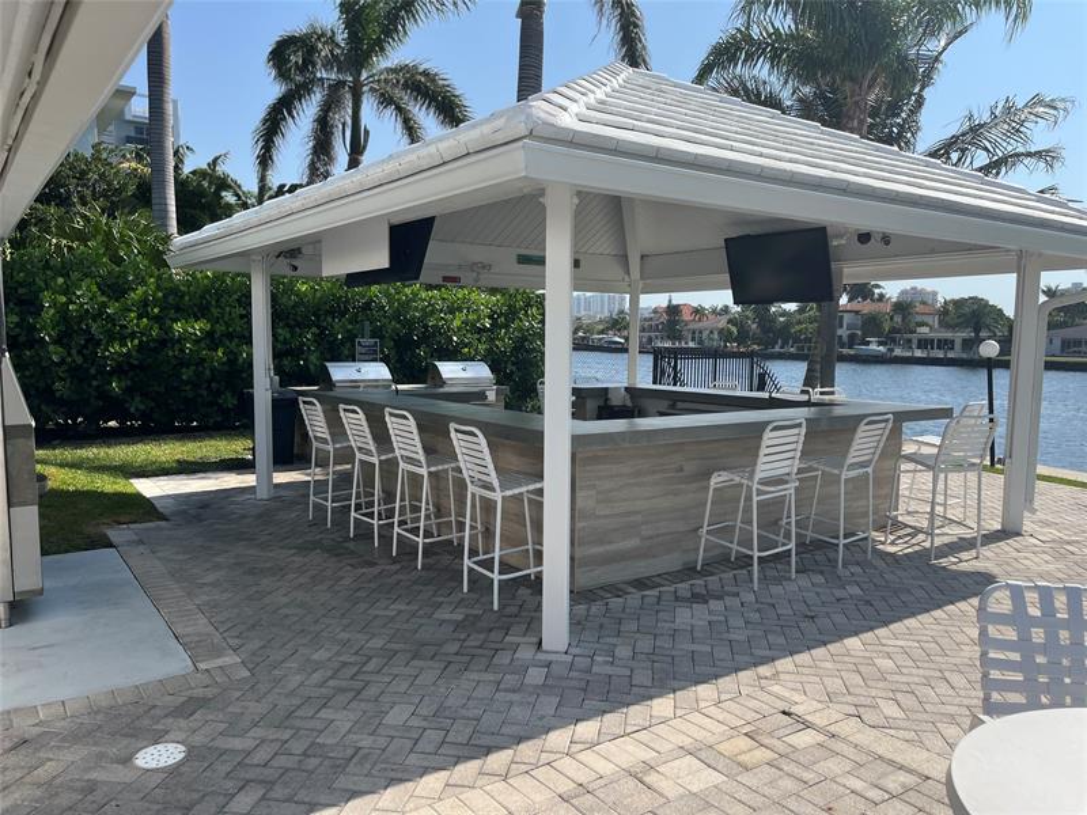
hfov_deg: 67.3
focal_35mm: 26
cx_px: 544
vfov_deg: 53.1
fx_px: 816
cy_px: 408
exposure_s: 1/3311
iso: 50
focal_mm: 5.1
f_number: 1.6
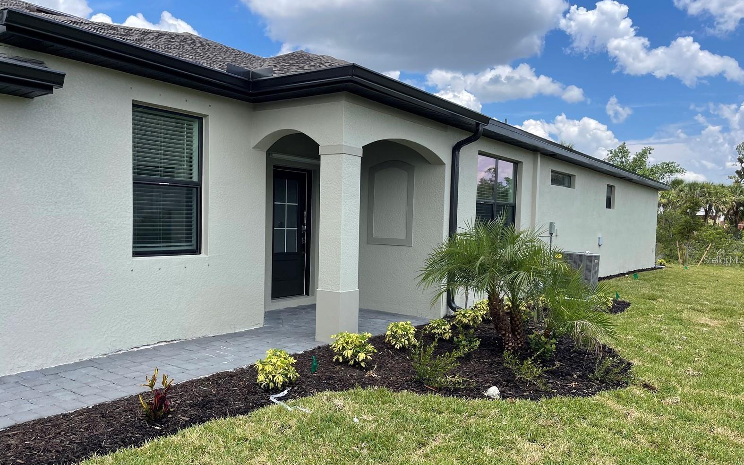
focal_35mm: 28
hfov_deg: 66.5
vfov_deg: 44.5
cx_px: 370
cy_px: 259
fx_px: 568
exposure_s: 1/1597
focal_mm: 5.1
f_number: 1.6
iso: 32
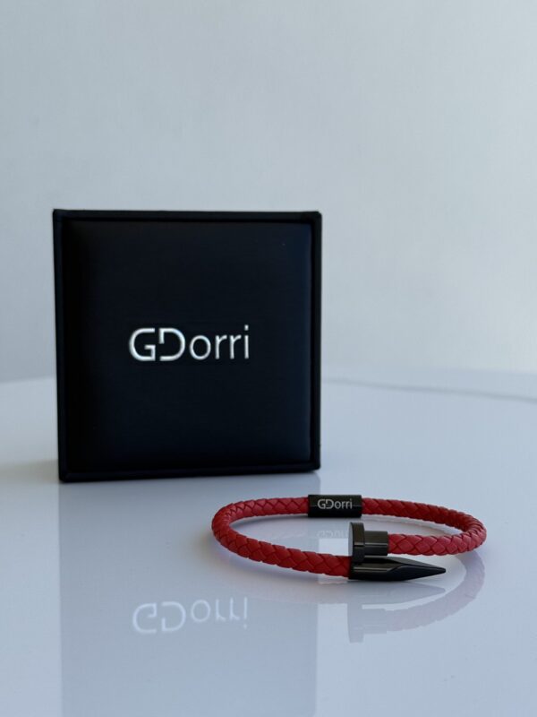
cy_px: 358
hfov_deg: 30.3
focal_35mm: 48
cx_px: 268
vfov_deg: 39.7
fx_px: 993
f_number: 1.78
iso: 64
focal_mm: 6.76
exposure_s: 1/1795
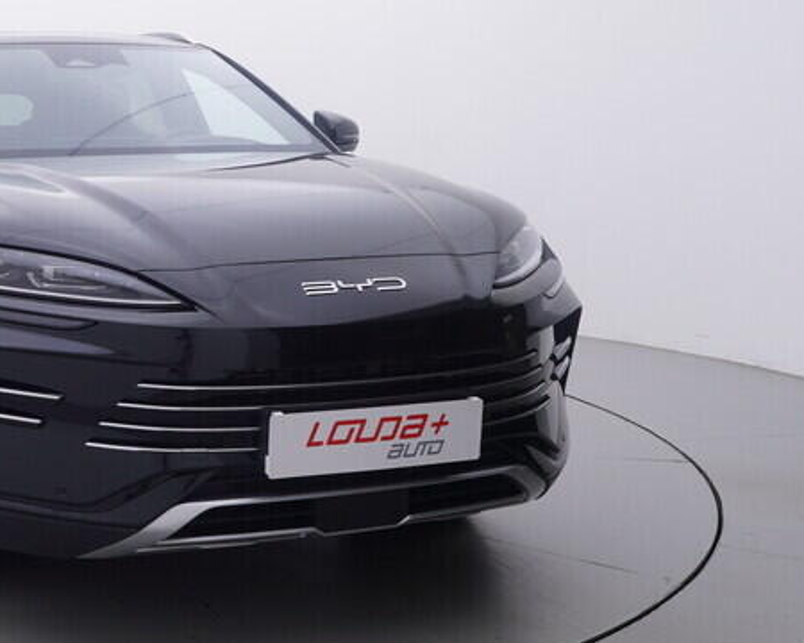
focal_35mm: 48
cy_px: 279
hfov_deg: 35.5
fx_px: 1144
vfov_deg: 31.4
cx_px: 23
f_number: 5
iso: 200
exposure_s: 1/80
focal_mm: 15
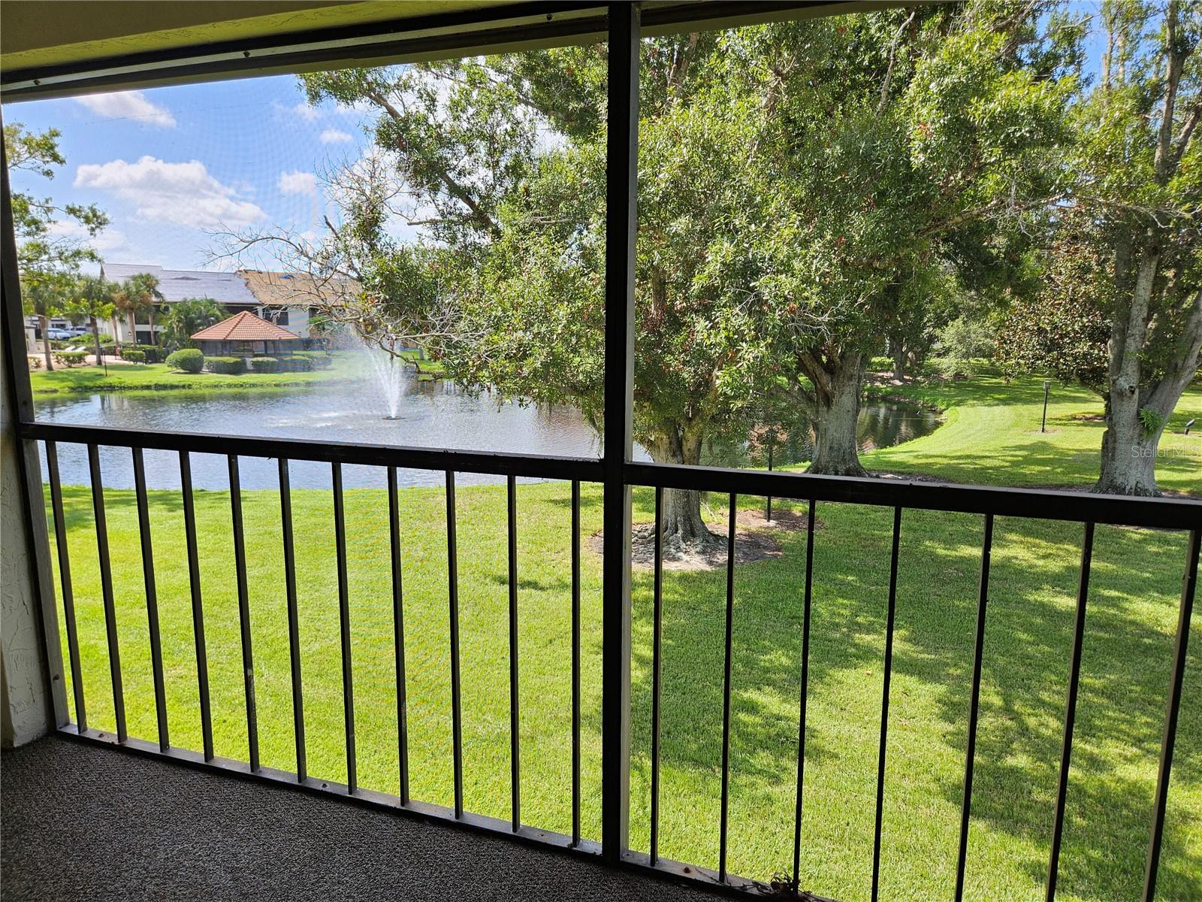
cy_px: 451
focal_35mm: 23
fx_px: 799
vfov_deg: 58.9
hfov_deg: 73.9
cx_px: 601
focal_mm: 5.4
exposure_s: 1/302
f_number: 1.8
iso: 25
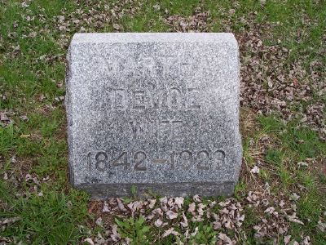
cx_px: 163
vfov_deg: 37.7
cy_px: 122
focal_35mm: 38
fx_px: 358
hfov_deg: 49.0
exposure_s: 1/350
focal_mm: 8
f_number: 4.8
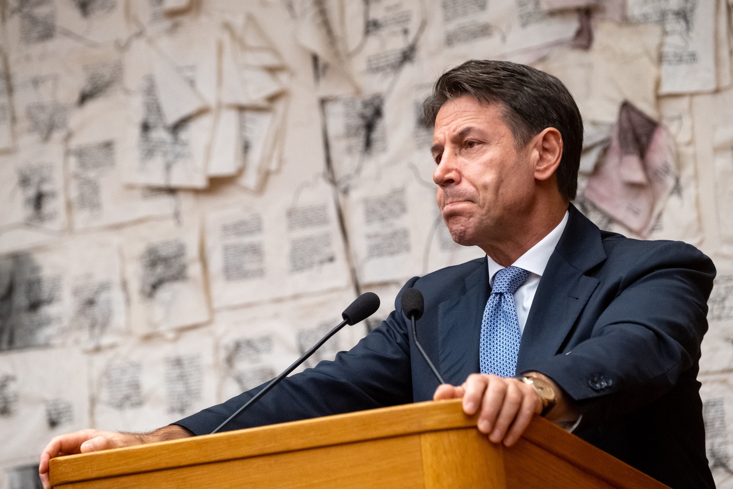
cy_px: 244
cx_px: 366
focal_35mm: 166
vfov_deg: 8.3
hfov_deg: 12.4
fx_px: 3379
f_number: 4
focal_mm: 110.6
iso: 4000
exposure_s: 1/480
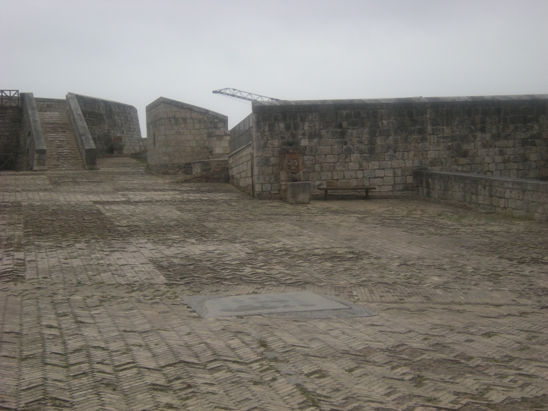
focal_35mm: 61
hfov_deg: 31.7
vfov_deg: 24.0
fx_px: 966
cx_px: 274
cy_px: 206
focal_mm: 10.1
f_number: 4.1
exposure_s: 1/294
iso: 64
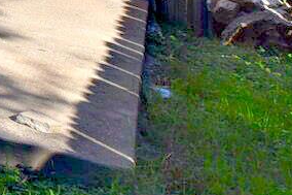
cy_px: -240
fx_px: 819
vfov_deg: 11.6
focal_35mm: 101
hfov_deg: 9.3
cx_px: -751
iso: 200
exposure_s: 1/400
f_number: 10
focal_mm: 14
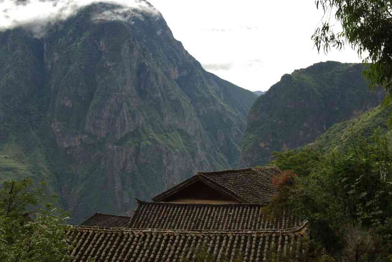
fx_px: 704
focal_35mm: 65
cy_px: 132
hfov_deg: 31.1
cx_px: 197
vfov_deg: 21.1
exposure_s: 1/125
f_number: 9.5
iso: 100
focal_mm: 42.4
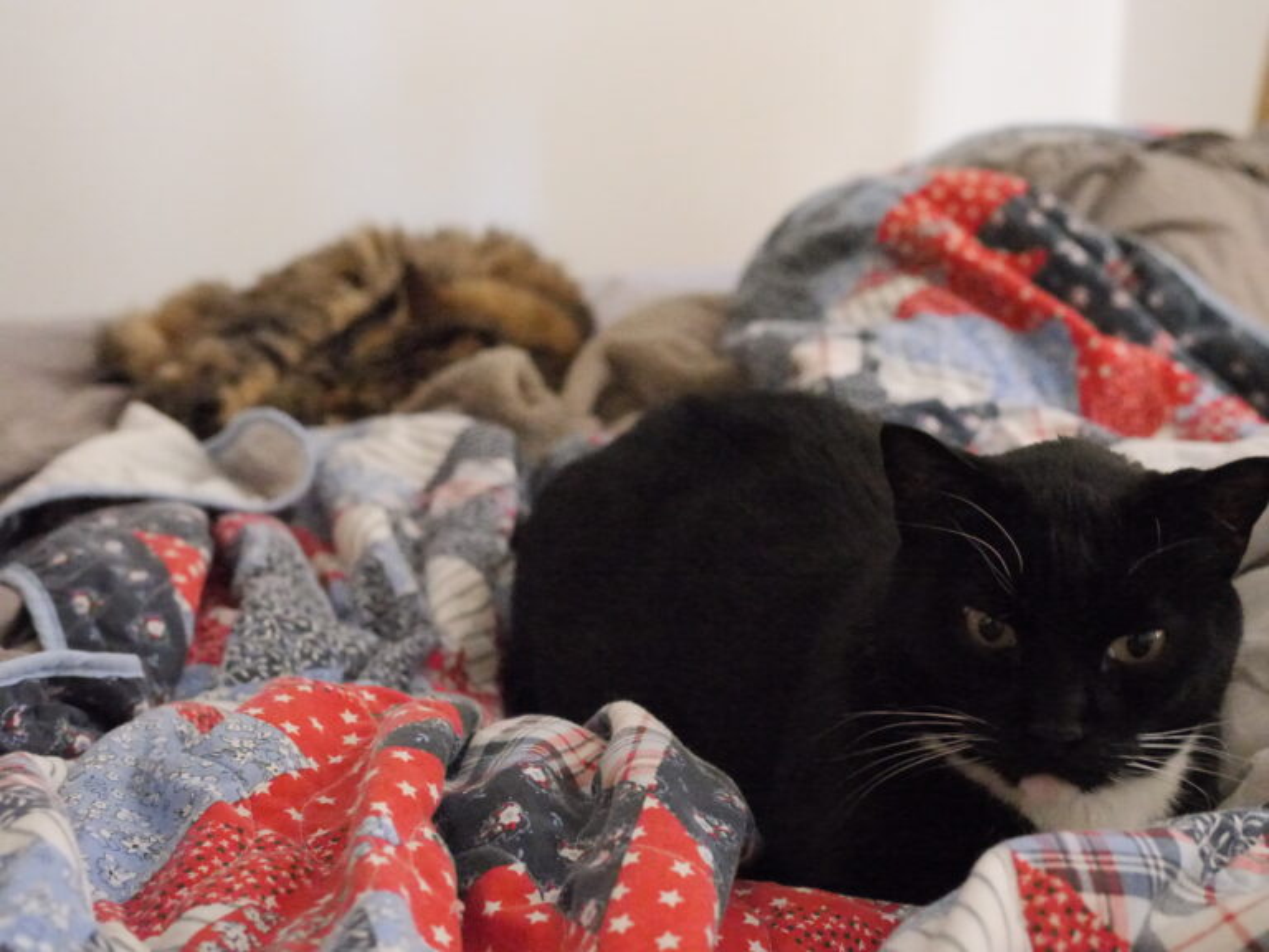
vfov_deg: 29.1
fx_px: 1833
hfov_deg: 38.2
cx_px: 634
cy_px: 476
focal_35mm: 50
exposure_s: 1/50
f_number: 2.8
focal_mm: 25
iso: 12800
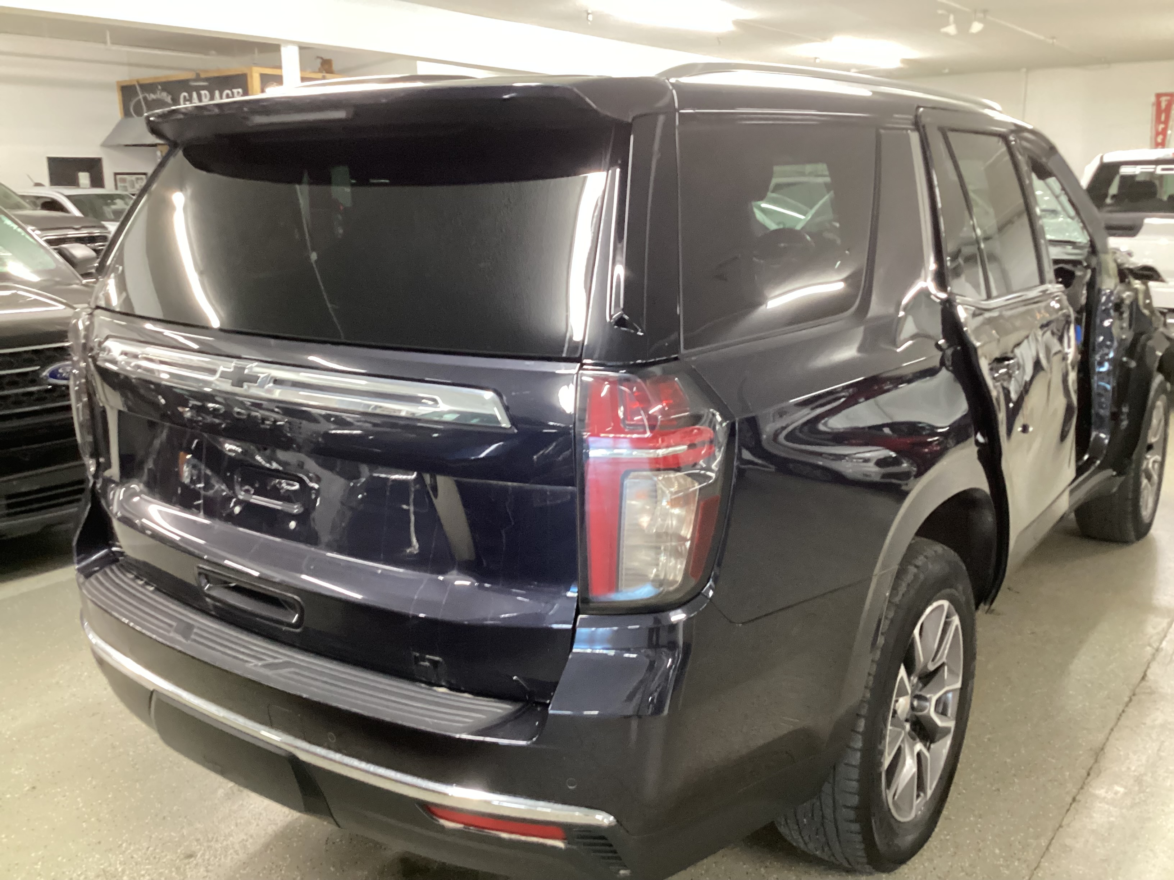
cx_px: 587
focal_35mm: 31
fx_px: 1051
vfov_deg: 45.4
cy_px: 440
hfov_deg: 58.4
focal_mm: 3.3
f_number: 2.4
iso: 500
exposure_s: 1/25
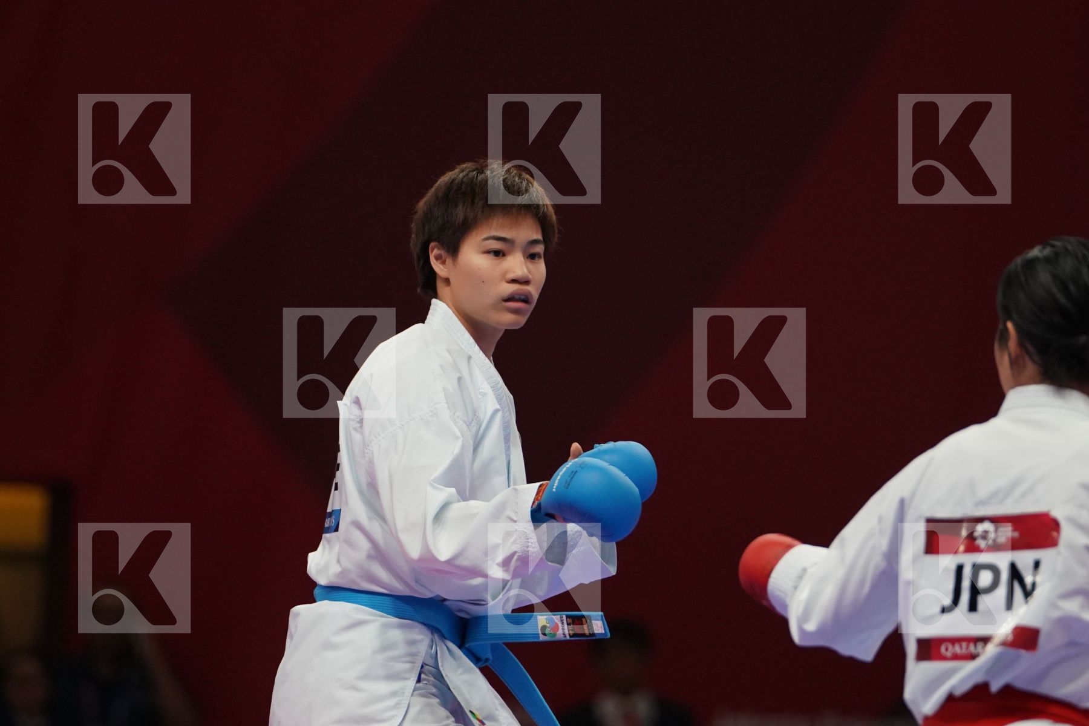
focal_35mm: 387
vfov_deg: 3.6
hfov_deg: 5.3
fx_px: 11706
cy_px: 363
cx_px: 544
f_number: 4
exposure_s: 1/1000
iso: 2500
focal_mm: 258
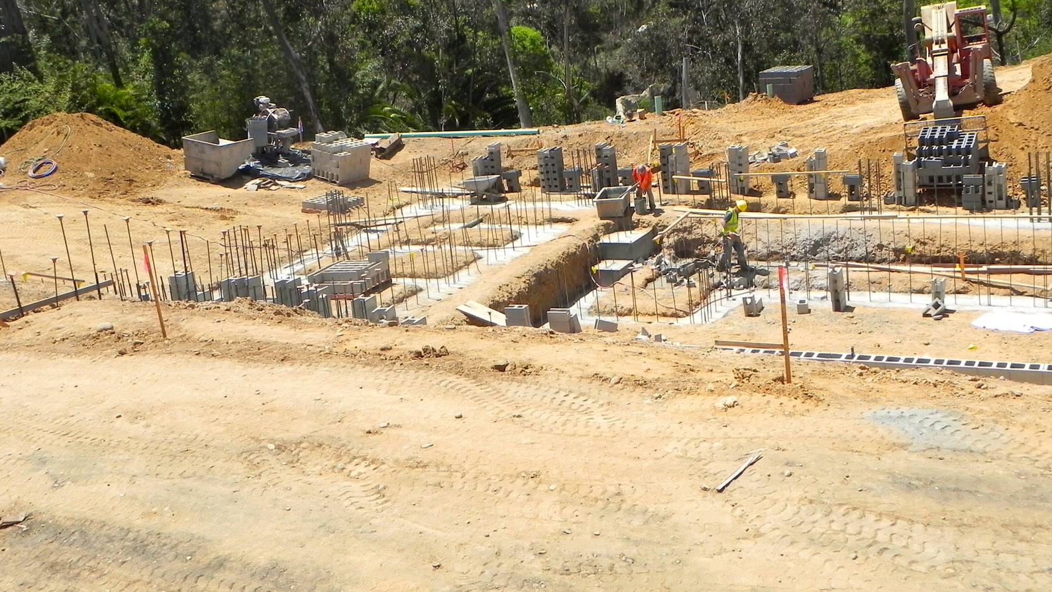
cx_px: 525
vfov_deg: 26.4
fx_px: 1255
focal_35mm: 45
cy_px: 199
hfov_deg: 45.5
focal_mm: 7.3
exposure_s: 1/372
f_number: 7.1
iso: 160
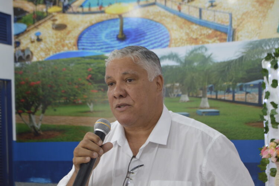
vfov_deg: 23.7
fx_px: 441
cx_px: 140
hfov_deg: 35.1
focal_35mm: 57
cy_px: 93
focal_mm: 38
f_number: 5
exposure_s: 1/30
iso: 400
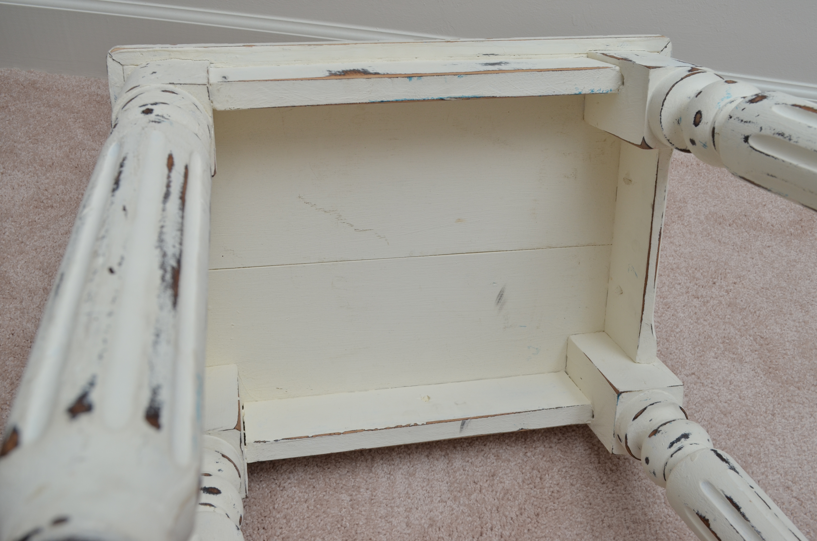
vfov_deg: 36.7
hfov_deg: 53.2
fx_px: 815
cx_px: 408
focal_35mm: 36
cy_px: 270
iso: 250
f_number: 9.5
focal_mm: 24
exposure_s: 1/180
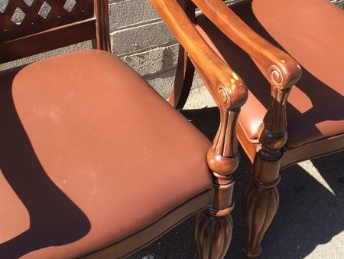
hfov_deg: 32.1
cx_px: 202
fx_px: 597
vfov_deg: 23.8
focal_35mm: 60
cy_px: 26
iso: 32
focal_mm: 4.12
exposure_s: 1/1026
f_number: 2.2
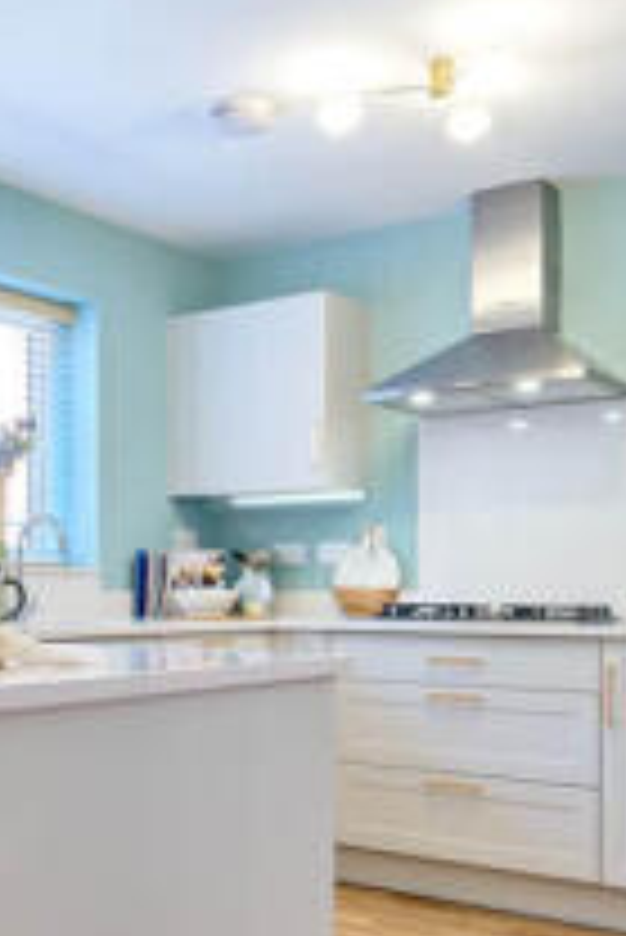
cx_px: 128
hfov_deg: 29.9
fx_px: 1146
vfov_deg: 44.0
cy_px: 596
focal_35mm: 44
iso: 100
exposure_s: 1/1.59
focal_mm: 14
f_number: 10
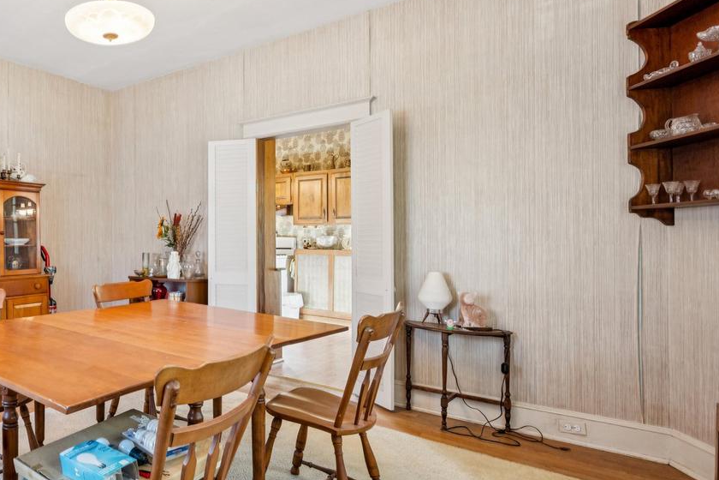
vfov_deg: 53.1
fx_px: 479
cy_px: 248
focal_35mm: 24
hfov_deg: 65.7
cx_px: 125
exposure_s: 1/13
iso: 400
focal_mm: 14
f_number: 7.1
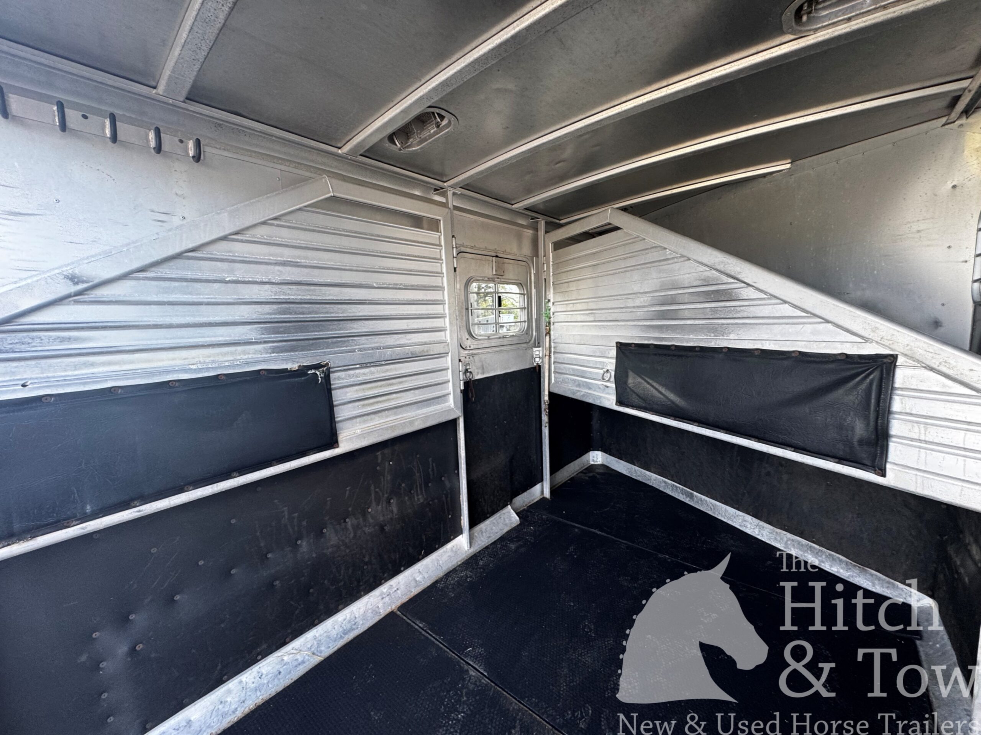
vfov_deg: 85.7
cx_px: 490
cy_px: 368
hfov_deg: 102.1
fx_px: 397
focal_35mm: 14
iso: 125
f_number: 2.2
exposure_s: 1/99
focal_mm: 2.22
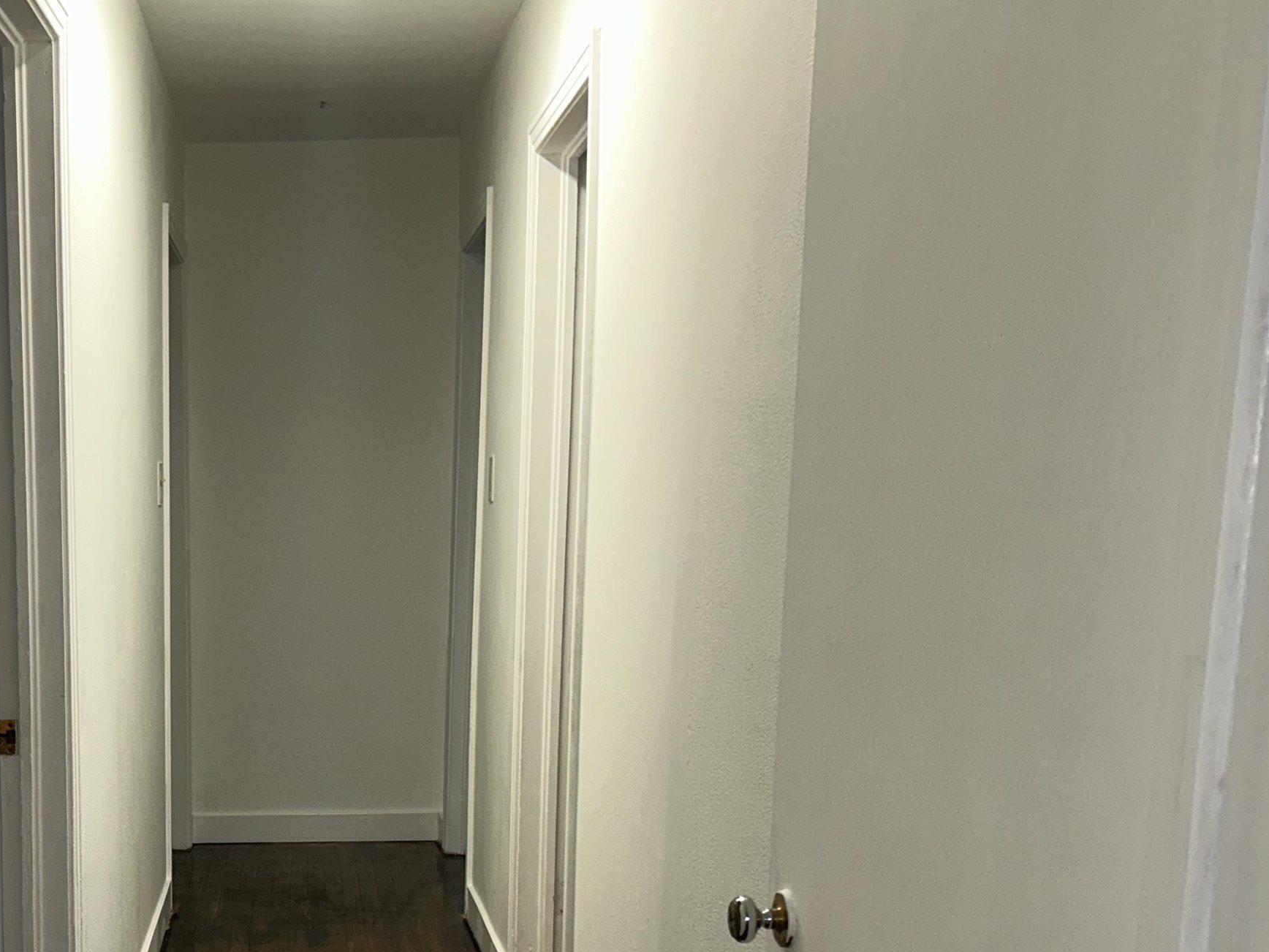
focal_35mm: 46
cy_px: 766
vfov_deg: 30.7
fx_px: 1686
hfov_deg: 39.8
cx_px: 273
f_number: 1.5
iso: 64
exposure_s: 1/120
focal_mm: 5.7
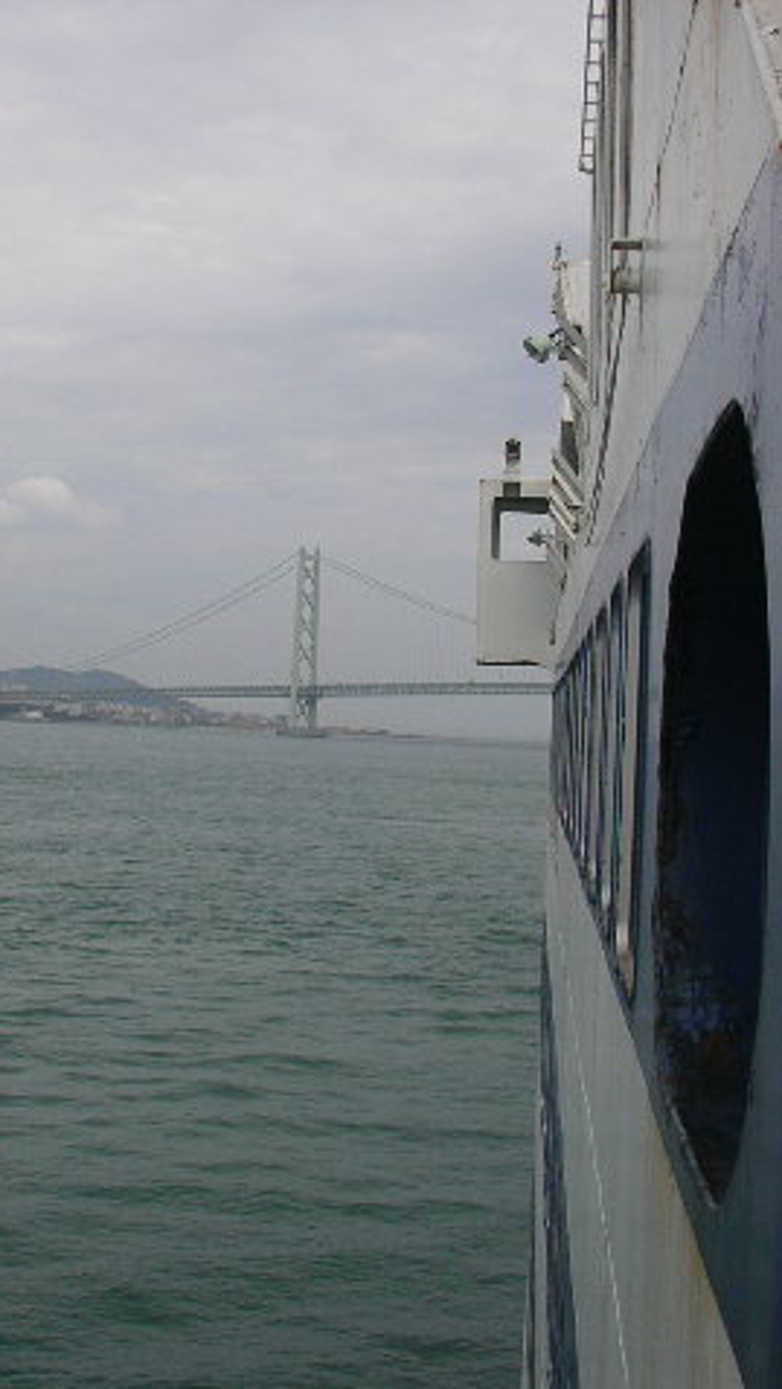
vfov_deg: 38.5
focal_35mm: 54
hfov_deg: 22.0
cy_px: 694
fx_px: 1990
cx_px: 198
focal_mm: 5.7
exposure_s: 1/1250
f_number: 6.9
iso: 50
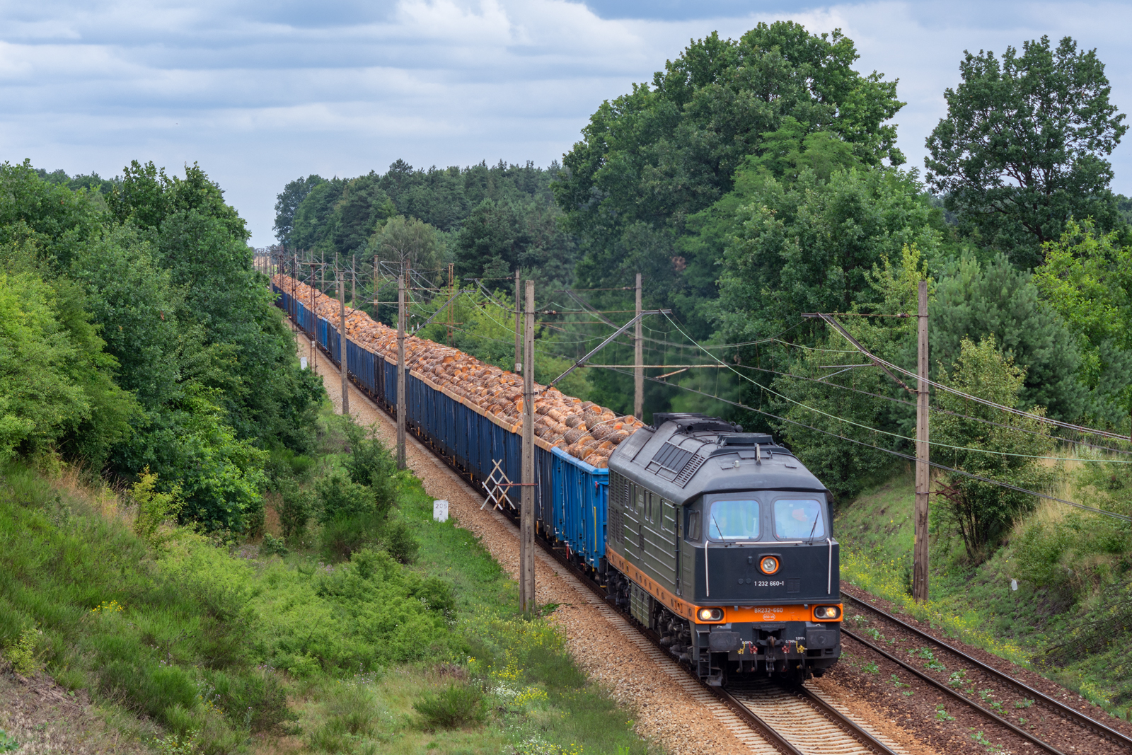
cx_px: 566
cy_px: 378
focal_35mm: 123
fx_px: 3868
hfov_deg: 16.7
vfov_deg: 11.1
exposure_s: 1/320
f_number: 8
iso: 200
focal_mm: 82
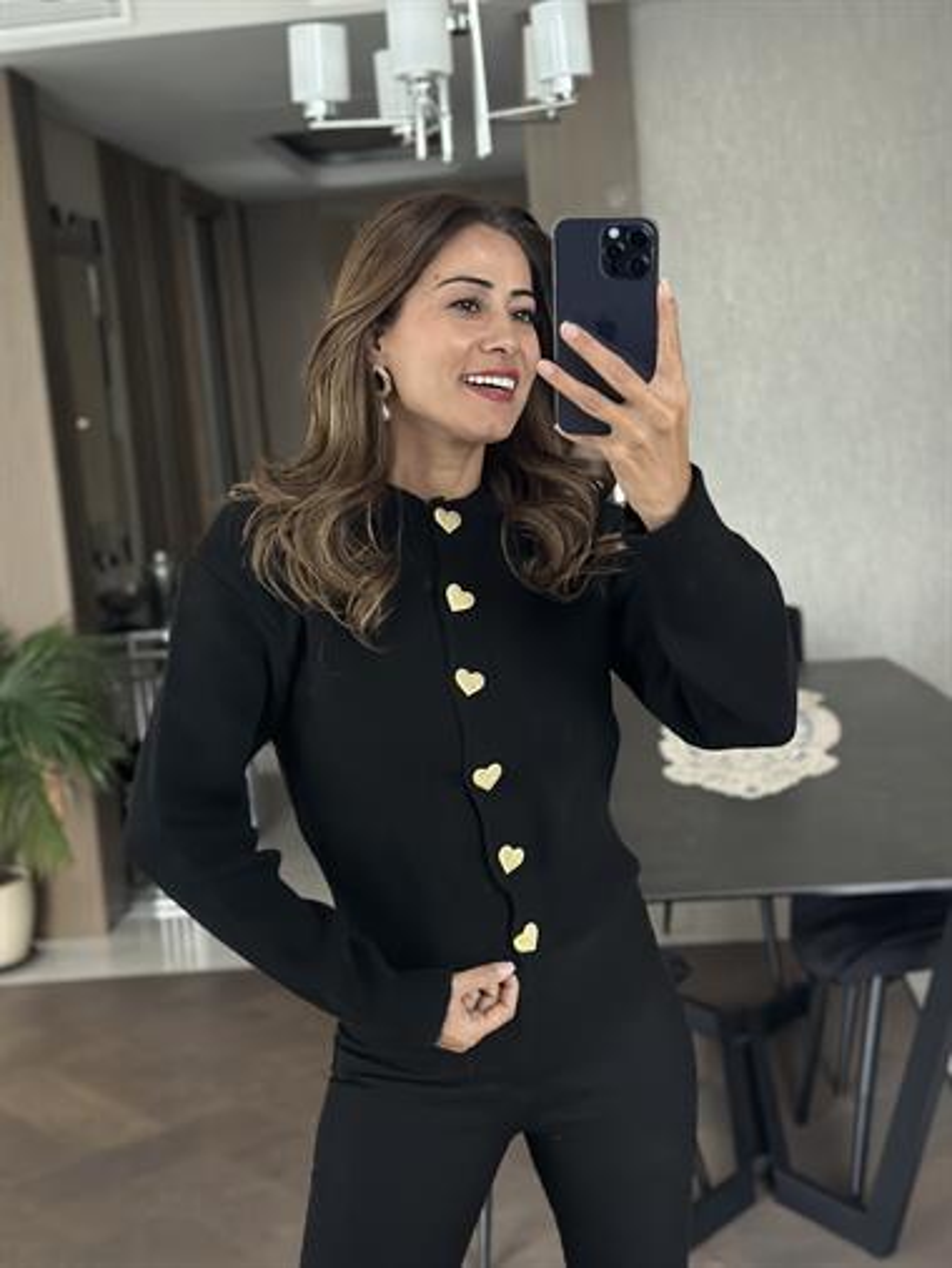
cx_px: 476
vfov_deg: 39.6
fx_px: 1759
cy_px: 634
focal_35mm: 48
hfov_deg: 30.3
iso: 500
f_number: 1.78
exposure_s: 1/40
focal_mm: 6.86
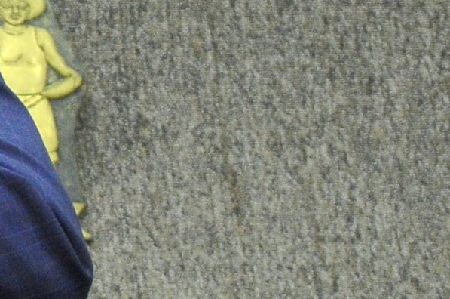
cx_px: -681
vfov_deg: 7.0
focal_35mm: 194
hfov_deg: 9.3
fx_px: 2421
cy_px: -48
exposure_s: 1/125
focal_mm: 24
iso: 1600
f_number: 3.2
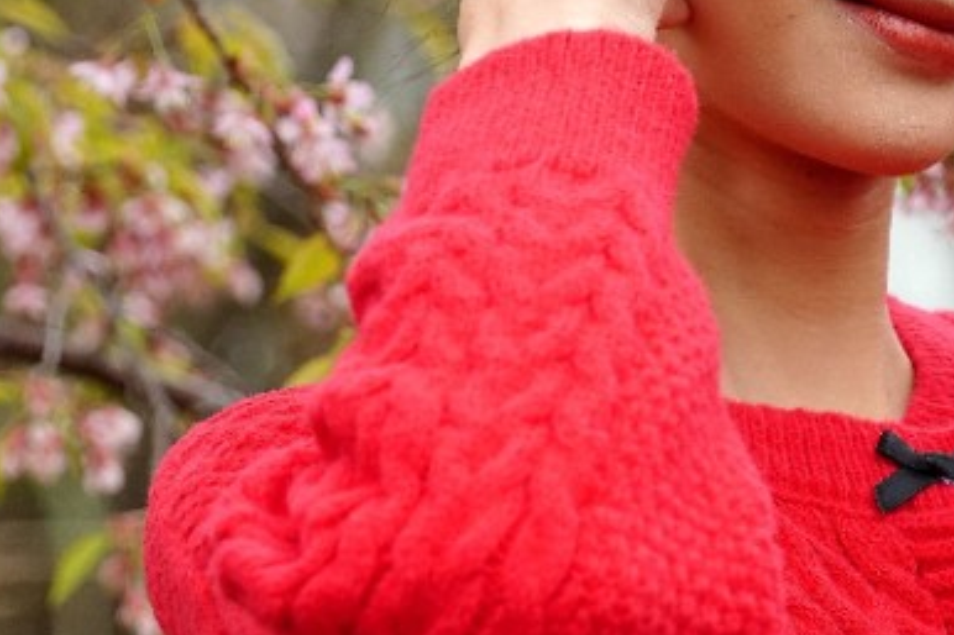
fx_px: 12211
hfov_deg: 4.5
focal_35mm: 461
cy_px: 177
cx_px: 984
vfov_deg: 3.0
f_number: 5.6
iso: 100
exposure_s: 1/160
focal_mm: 127
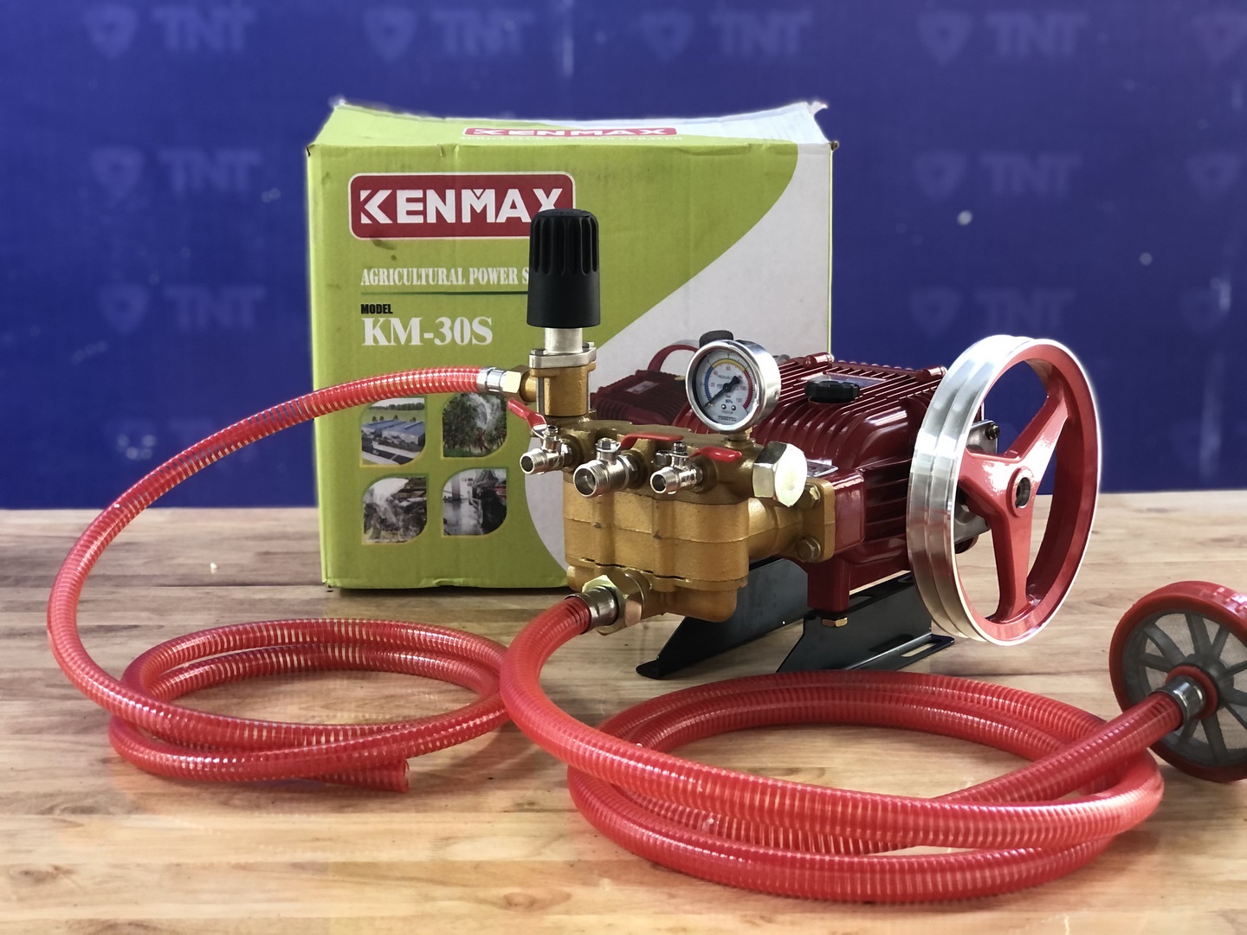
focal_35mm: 57
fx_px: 2053
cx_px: 624
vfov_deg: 25.7
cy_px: 468
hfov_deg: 33.8
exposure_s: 1/30
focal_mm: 6.6
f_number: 2.8
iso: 64
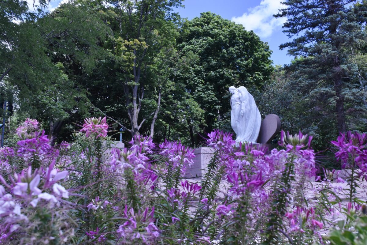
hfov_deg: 46.4
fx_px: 428
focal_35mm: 42
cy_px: 122
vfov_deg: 31.9
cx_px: 184
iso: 400
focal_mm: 28
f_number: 16
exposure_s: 1/400
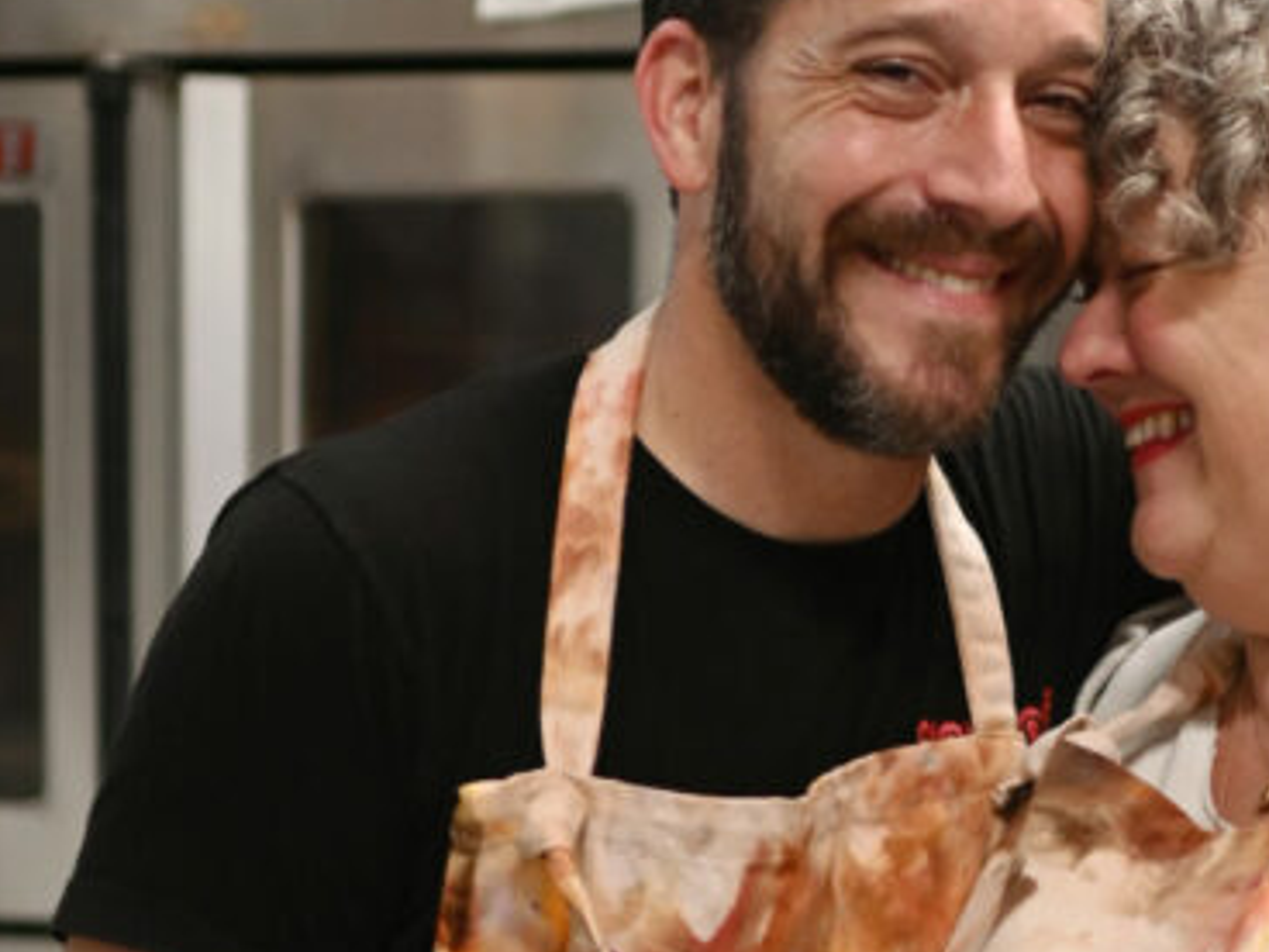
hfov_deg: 15.3
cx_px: 1022
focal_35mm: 128
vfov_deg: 11.5
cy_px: 928
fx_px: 4692
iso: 1250
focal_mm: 35
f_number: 1.6
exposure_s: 1/500
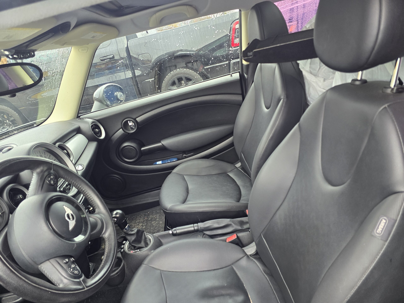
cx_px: 202
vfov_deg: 58.9
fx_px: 268
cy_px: 152
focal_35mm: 23
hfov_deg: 73.9
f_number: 1.7
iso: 160
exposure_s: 1/180
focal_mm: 6.3
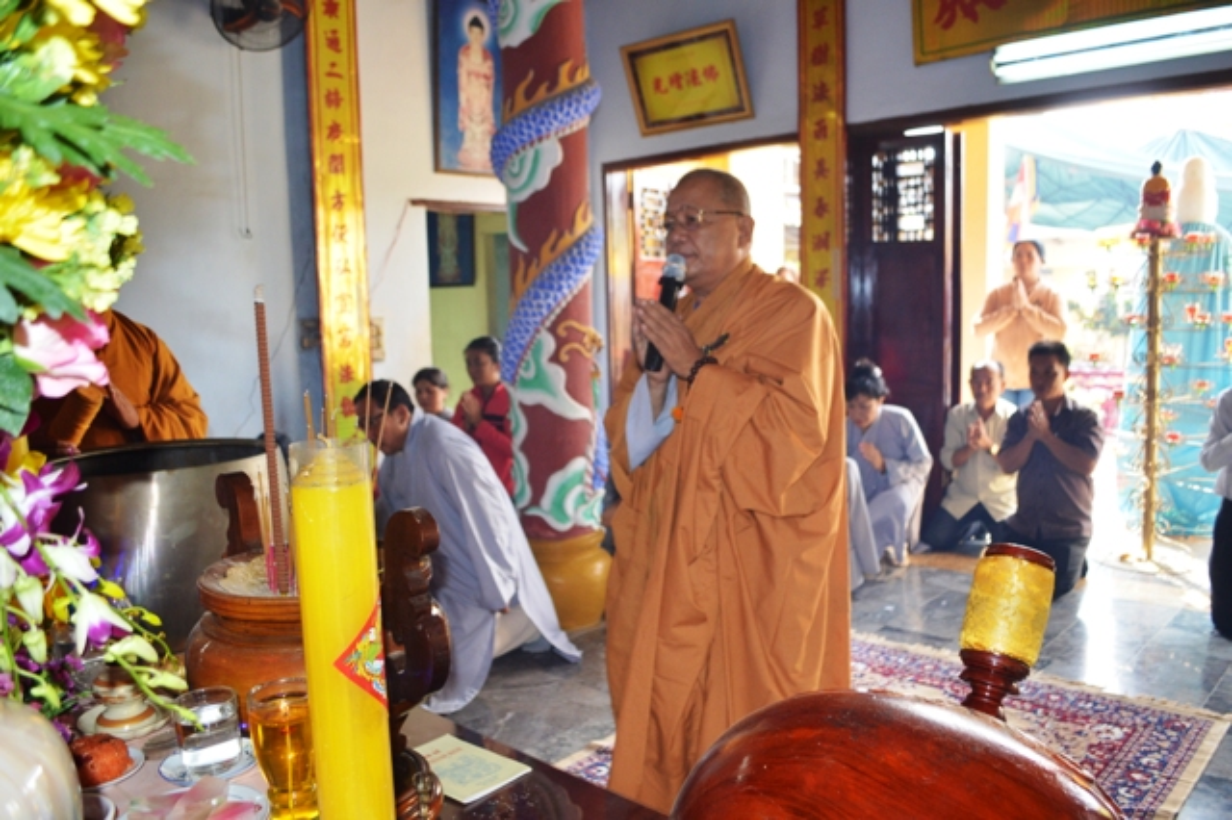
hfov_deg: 67.4
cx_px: 616
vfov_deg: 47.9
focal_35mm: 27
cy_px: 410
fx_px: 923
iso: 400
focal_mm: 18
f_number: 4
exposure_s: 1/100
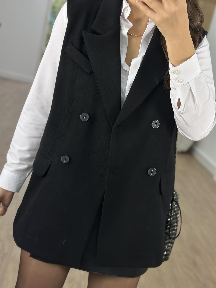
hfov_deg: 30.3
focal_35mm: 48
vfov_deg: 39.7
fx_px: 399
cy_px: 144
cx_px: 108
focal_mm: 6.86
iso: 80
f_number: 1.78
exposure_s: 1/266
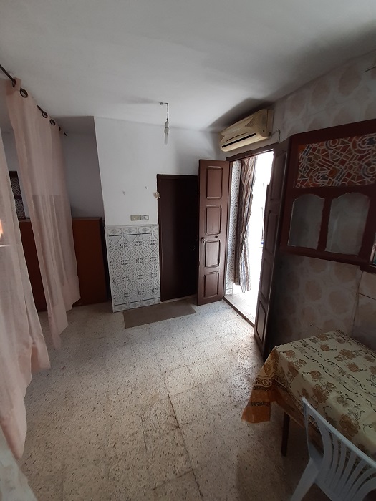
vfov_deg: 106.2
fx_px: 188
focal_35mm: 13
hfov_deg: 89.9
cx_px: 188
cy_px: 250
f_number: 2.2
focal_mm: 1.13
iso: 50
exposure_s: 1/50
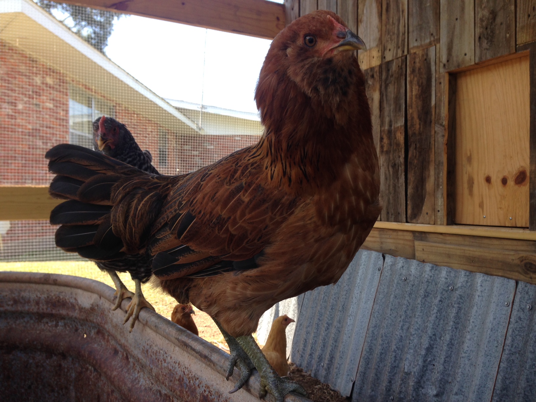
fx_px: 511
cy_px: 201
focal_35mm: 33
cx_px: 268
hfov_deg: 55.4
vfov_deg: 42.9
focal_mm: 4.12
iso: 50
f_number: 2.4
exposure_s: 1/243
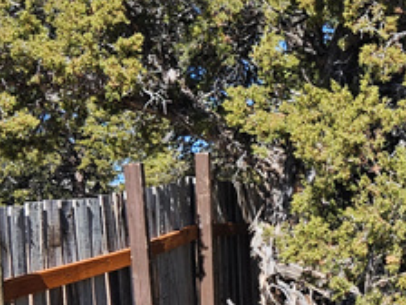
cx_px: 450
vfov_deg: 13.9
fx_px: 1232
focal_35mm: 105
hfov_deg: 18.0
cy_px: 292
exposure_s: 1/1395
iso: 25
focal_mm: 5.4
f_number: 1.8
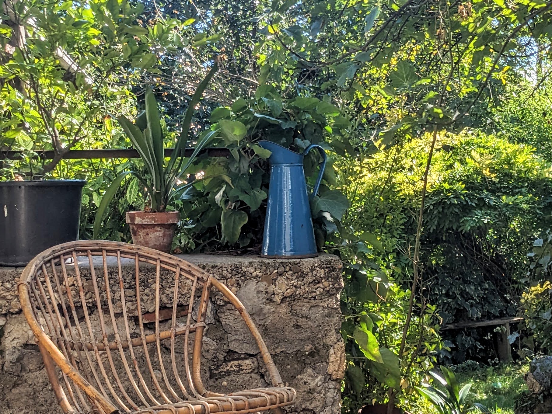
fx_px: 957
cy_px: 172
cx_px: 233
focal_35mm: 60
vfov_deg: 24.4
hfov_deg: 32.1
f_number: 1.73
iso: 51
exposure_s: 1/1114
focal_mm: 4.38
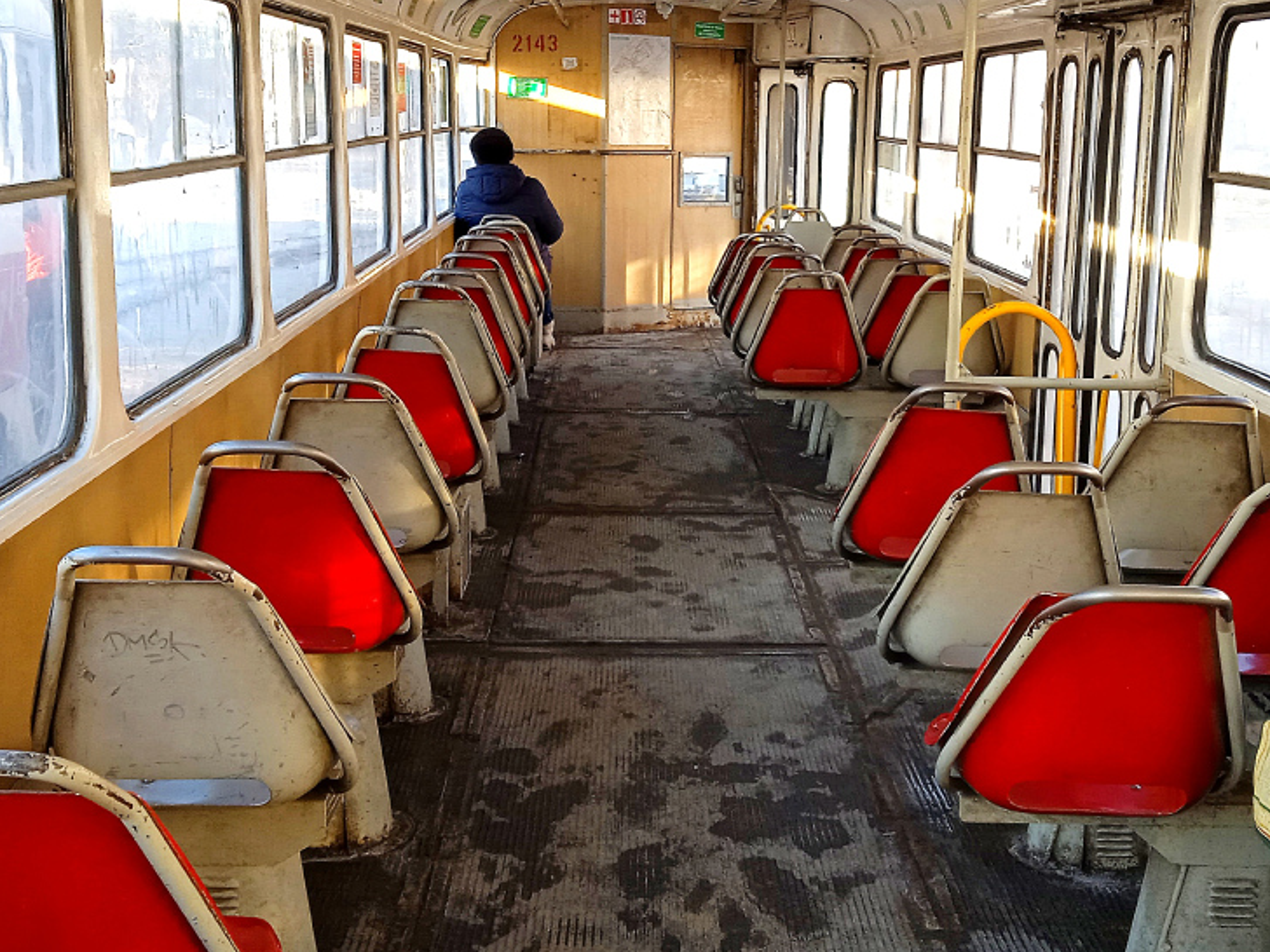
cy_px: 440
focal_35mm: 50
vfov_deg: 29.1
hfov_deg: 38.2
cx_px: 680
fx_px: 1834
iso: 167
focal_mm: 3.43
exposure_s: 1/100
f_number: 2.2
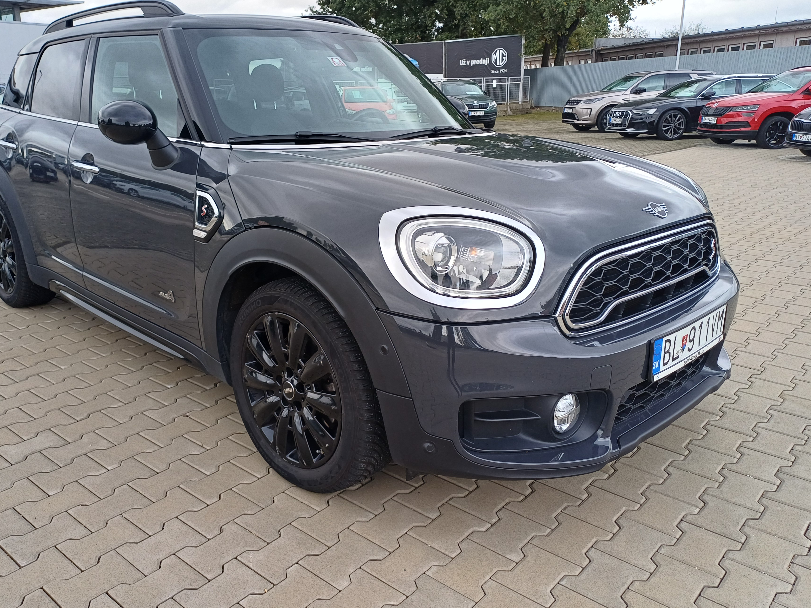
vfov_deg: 48.2
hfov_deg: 61.4
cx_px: 351
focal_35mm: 29
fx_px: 679
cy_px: 285
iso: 50
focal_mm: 4.65
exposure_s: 1/156
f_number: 1.8
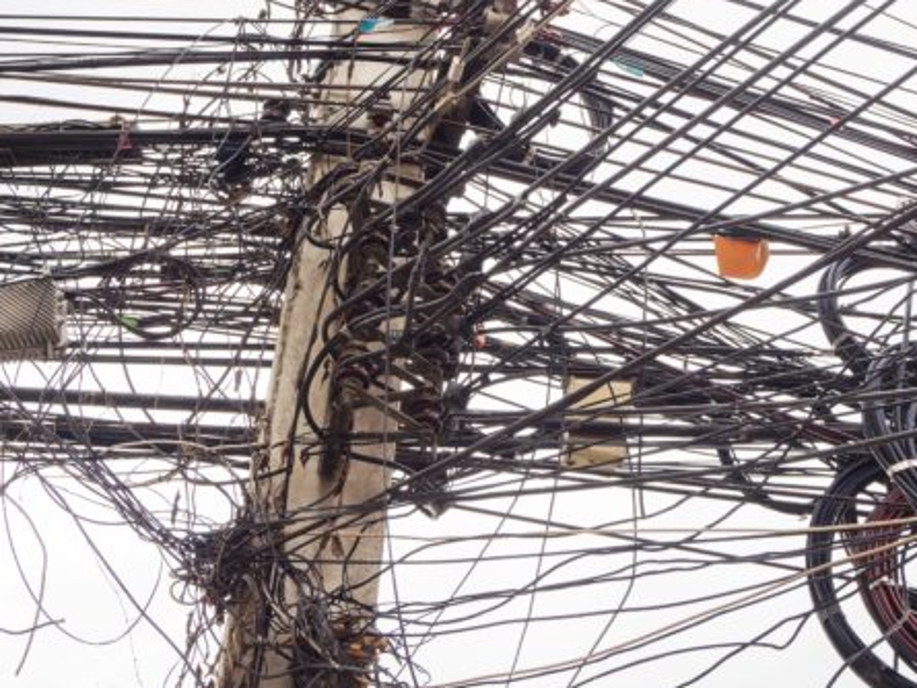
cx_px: 620
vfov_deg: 20.2
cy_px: 356
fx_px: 1934
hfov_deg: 26.5
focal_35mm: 73
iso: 200
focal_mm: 25
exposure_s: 1/40
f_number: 8
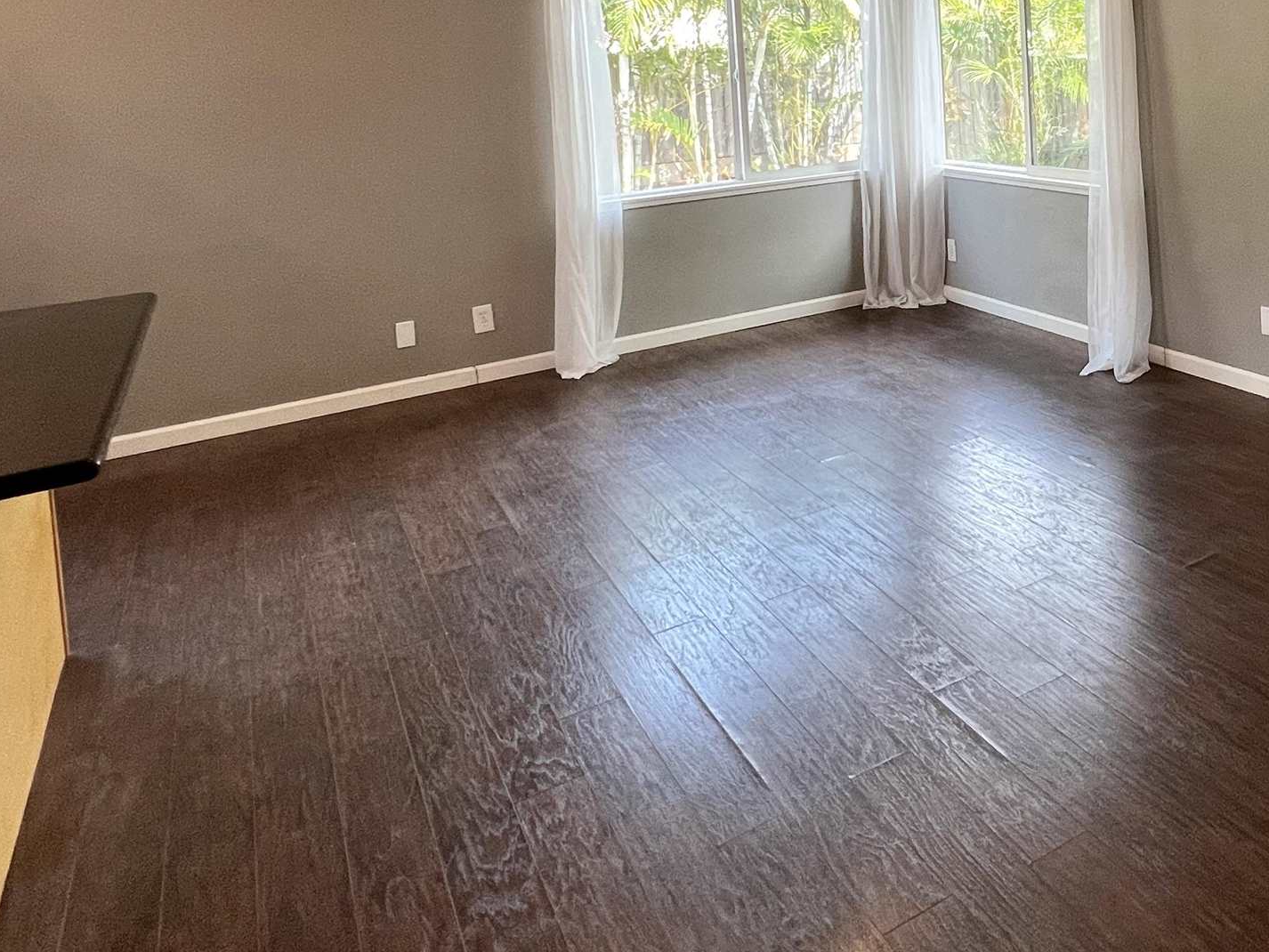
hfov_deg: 58.1
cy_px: 98
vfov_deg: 45.2
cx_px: 1034
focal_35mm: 28
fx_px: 1027
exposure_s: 1/120
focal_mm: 1.57
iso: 160
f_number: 1.8
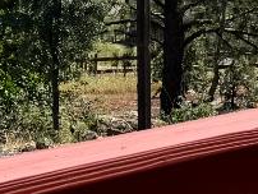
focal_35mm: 178
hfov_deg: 11.1
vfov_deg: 8.1
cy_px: -141
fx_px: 1328
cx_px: 52
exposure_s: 1/3802
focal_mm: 6.76
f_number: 1.78
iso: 80
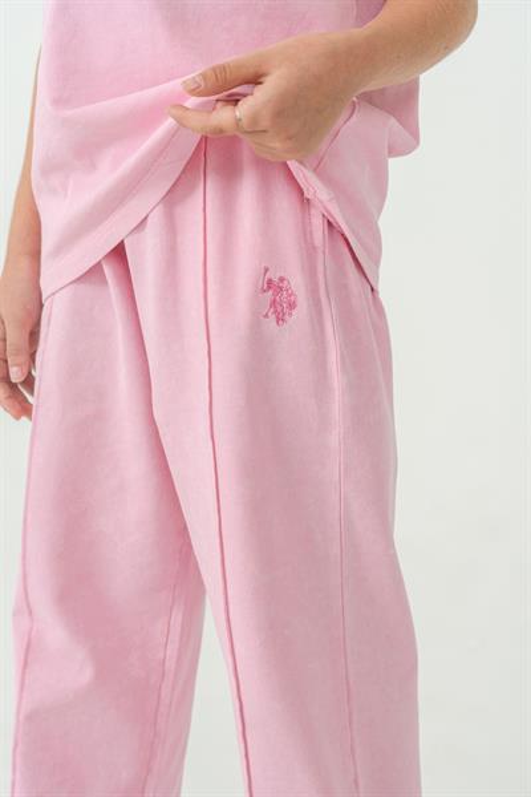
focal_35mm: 70
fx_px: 1549
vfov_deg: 28.8
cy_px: 398
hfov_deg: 19.5
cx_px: 266
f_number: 8
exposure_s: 1/125
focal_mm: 70
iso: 160
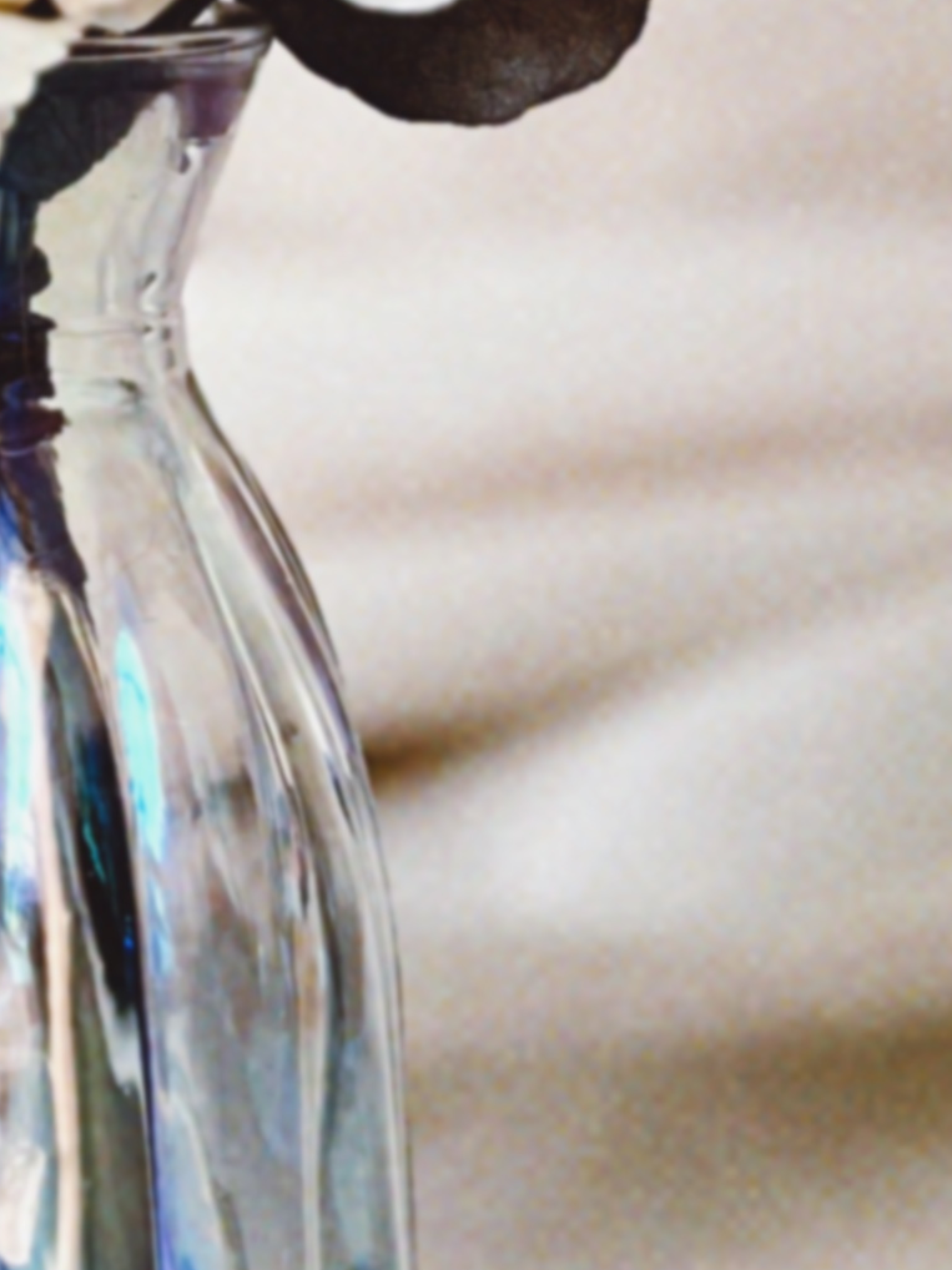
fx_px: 3778
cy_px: -428
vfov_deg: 17.7
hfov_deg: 13.5
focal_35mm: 103
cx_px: -487
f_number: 1.5
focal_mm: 5.7
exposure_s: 1/66
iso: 125
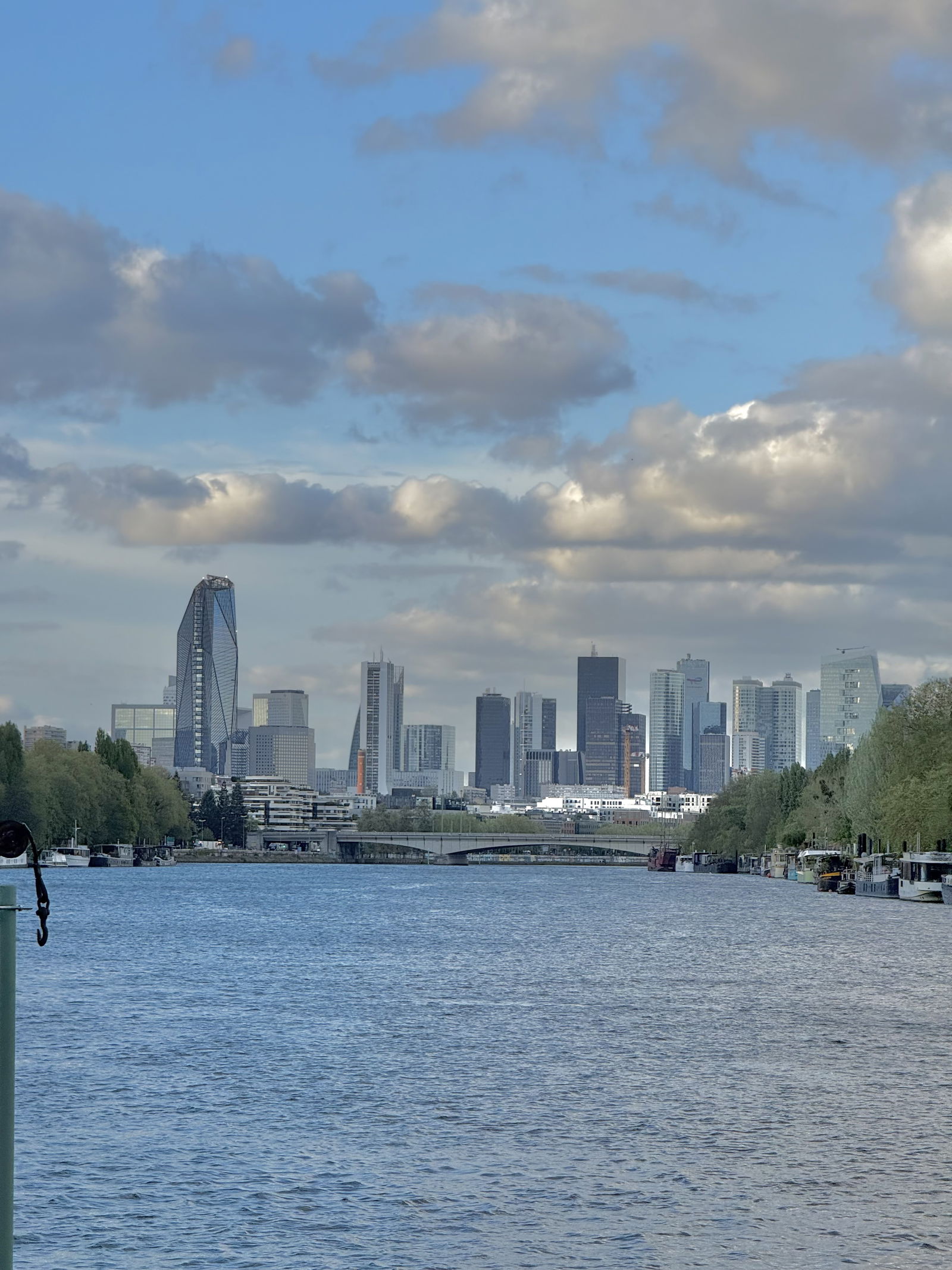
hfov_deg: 12.3
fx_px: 4400
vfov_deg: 16.4
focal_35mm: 120
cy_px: 635
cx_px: 476
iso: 64
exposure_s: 1/963
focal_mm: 15.66
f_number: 2.8
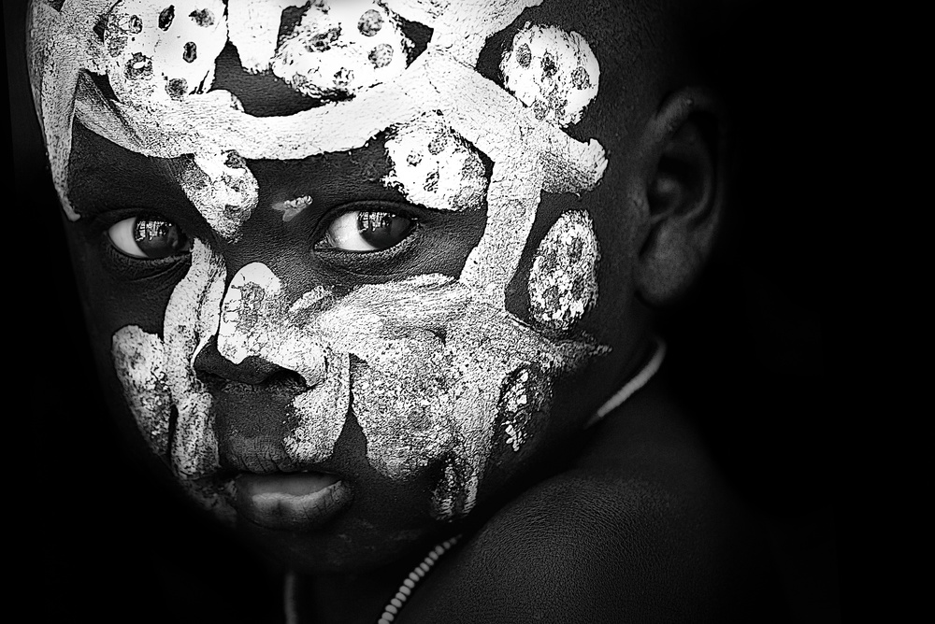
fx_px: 3014
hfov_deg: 17.6
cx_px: 468
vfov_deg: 11.8
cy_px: 312
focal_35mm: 116
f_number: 4.5
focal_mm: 116
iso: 250
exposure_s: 1/125
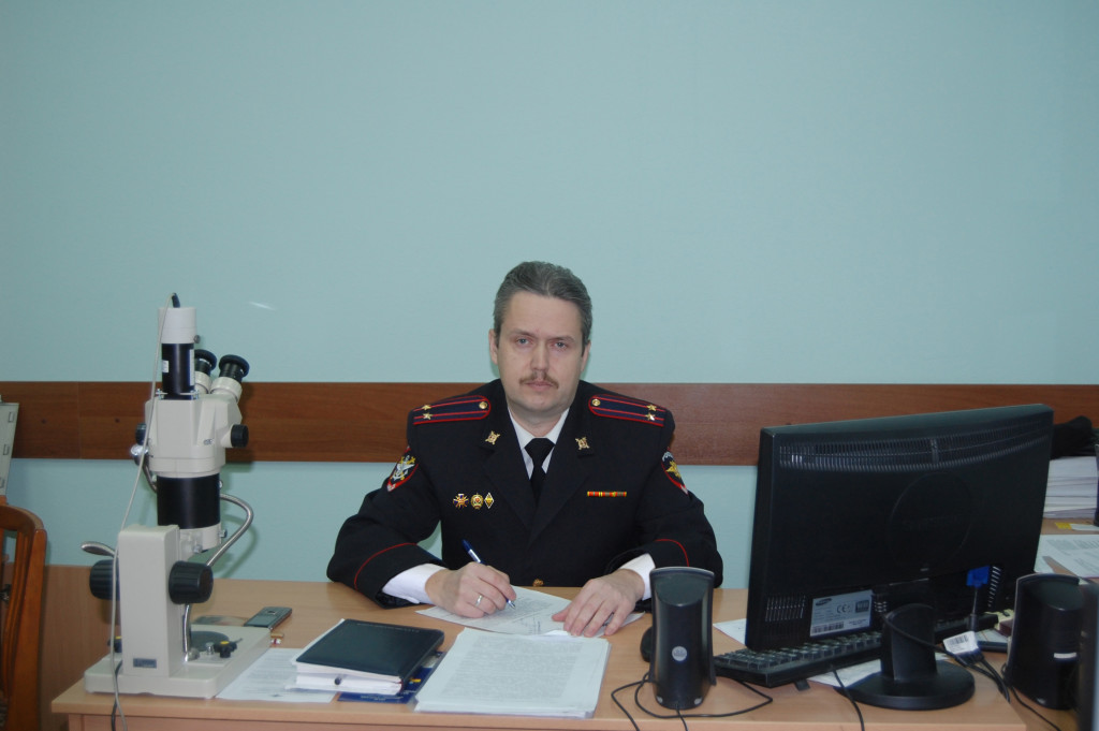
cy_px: 366
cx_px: 550
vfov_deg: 34.2
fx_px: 1190
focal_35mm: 39
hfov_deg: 49.6
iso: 400
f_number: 4.2
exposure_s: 1/60
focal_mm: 26
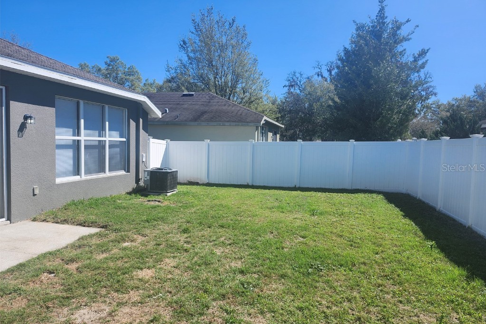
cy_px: 167
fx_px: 324
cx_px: 243
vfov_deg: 53.1
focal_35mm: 24
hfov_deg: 73.8
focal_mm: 5.54
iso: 25
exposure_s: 1/1272
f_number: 1.8
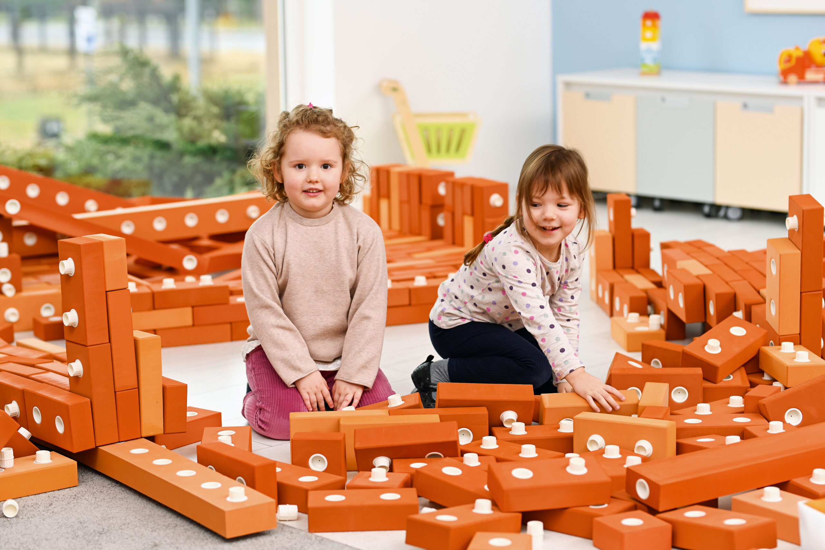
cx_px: 412
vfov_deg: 16.1
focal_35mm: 85
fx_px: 1948
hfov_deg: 23.9
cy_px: 275
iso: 64
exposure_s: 1/60
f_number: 2.8
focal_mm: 85
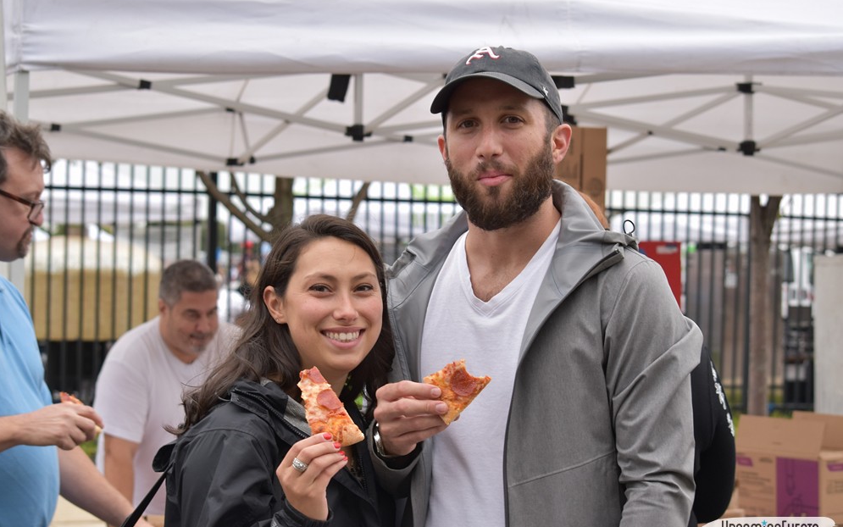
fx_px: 1942
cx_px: 420
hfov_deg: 24.5
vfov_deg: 15.5
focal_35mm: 85
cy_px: 280
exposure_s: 1/160
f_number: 6.3
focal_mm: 55
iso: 400
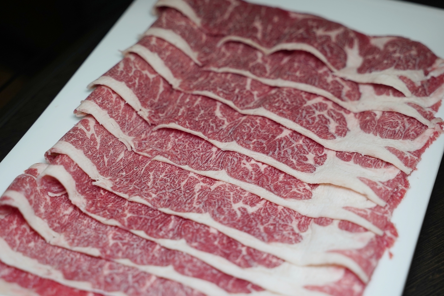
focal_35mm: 55
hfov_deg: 36.2
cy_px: 148
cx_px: 222
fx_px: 678
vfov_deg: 24.6
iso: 640
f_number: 4
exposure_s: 1/160
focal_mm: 55
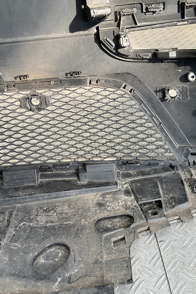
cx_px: 109
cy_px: 147
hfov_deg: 32.6
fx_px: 335
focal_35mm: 41
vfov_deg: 47.4
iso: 25
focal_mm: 3
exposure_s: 1/120
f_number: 1.8
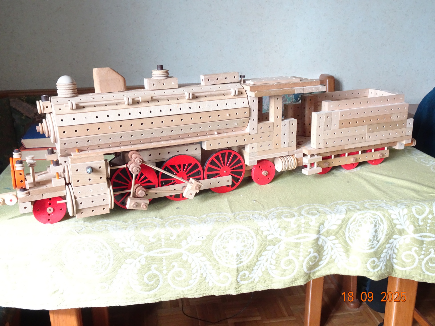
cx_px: 218
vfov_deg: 40.7
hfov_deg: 52.6
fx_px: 440
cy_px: 163
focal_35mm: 35
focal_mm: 5.98
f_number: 4
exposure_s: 1/40
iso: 500
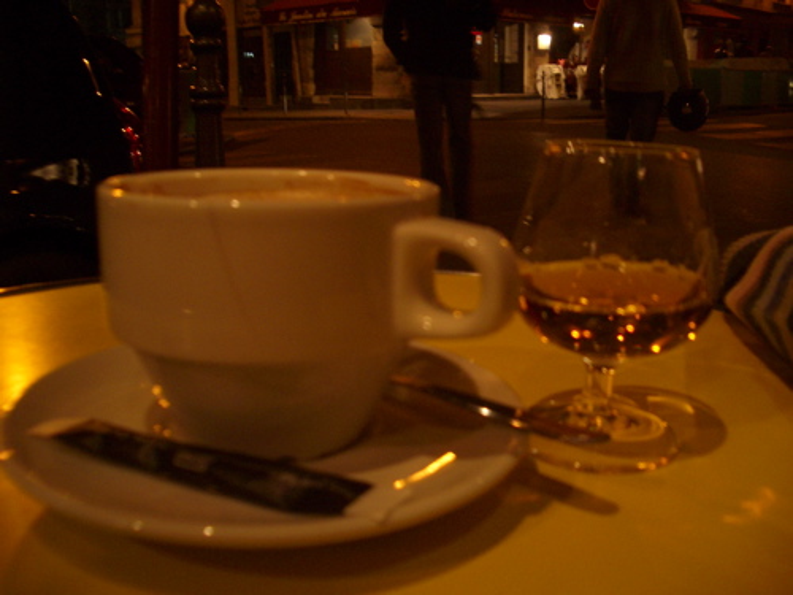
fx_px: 802
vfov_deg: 40.7
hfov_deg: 52.6
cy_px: 298
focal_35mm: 35
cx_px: 396
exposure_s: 1/8
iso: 100
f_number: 2.6
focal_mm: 5.8
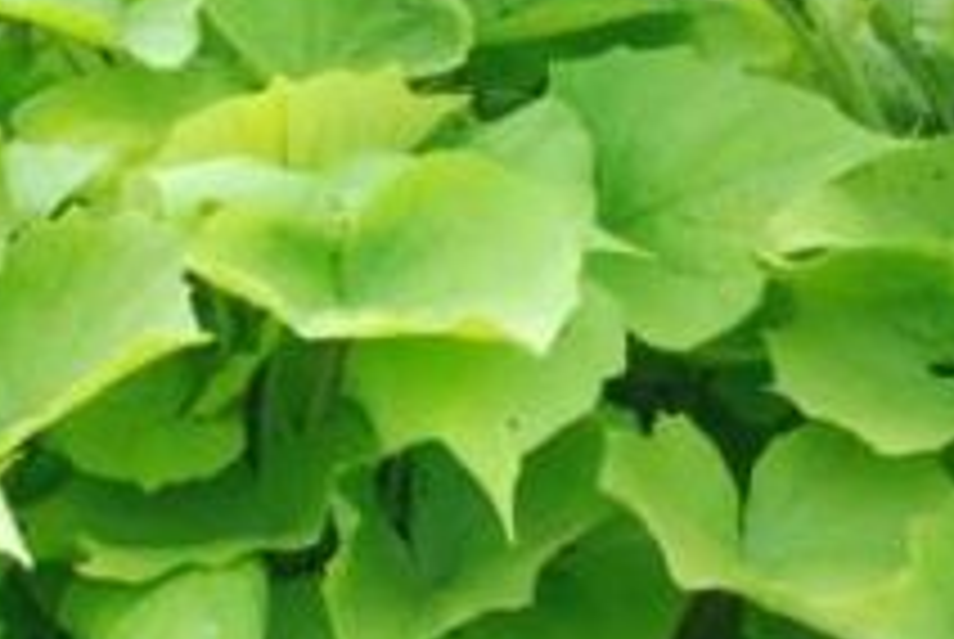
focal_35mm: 134
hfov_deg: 15.2
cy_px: 216
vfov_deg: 10.3
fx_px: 3556
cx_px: 711
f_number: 8
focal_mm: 22
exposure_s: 1/250
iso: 1600
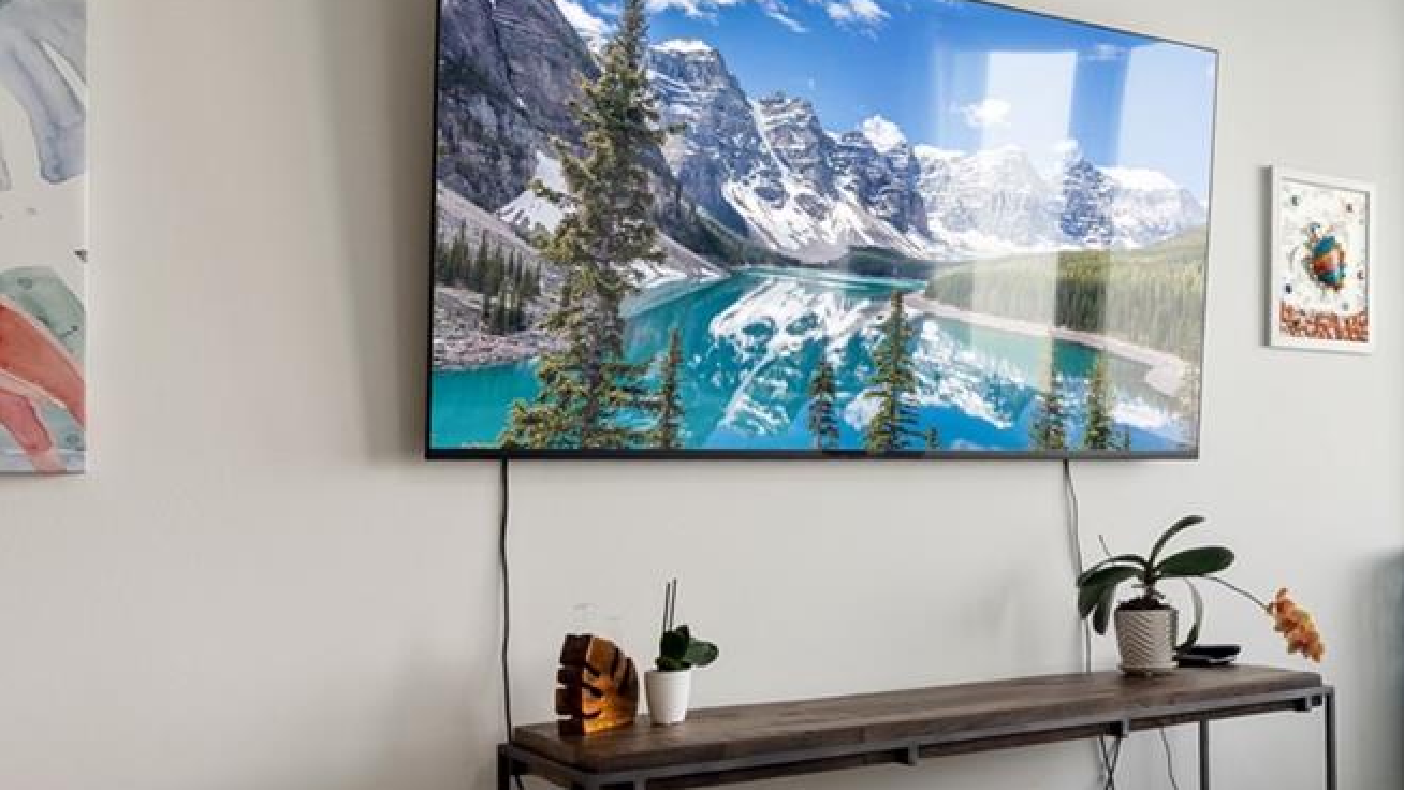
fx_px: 1526
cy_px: 513
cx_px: 1337
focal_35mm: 41
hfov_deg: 43.7
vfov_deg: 28.9
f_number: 8
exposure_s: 1/60
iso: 250
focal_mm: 16
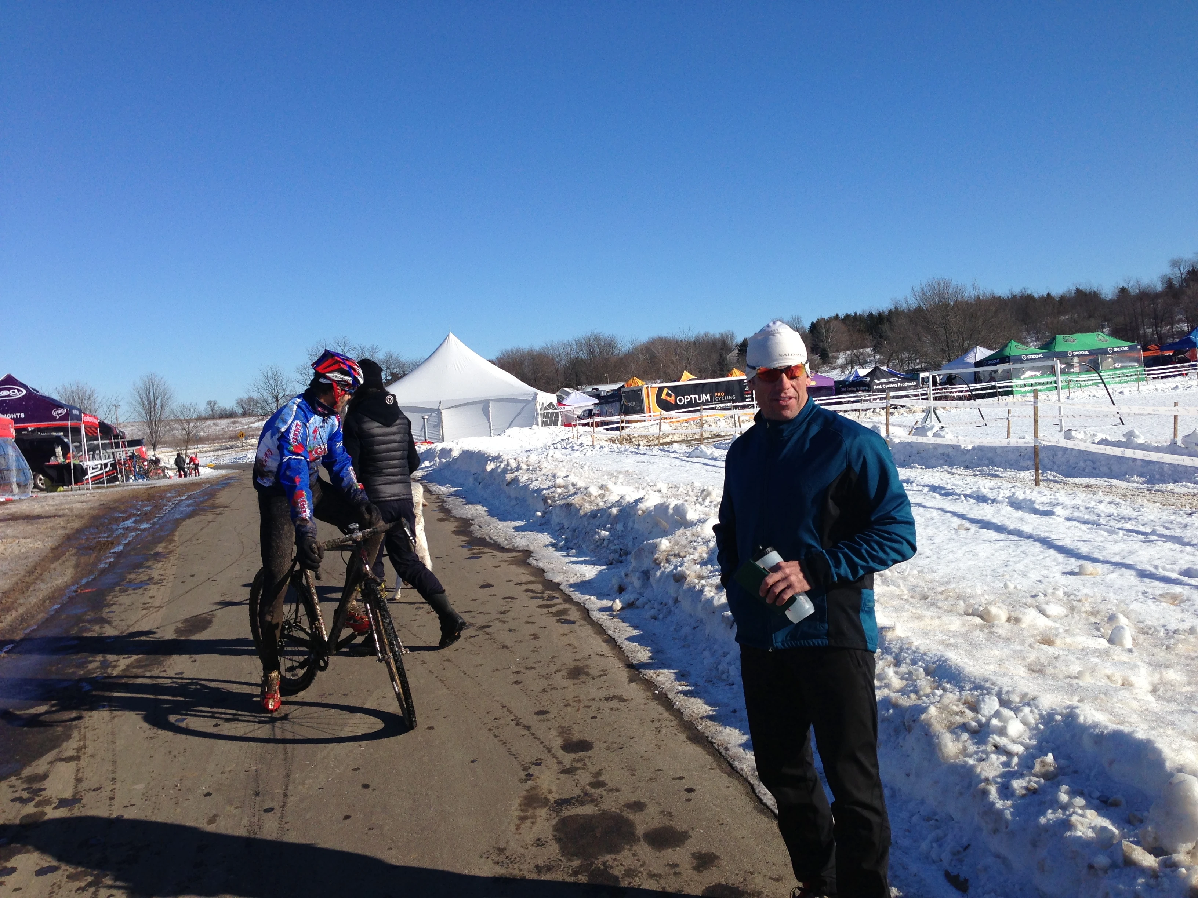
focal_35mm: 33
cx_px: 599
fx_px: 1142
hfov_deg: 55.4
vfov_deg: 42.9
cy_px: 449
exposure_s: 1/2584
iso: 50
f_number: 2.4
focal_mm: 4.13
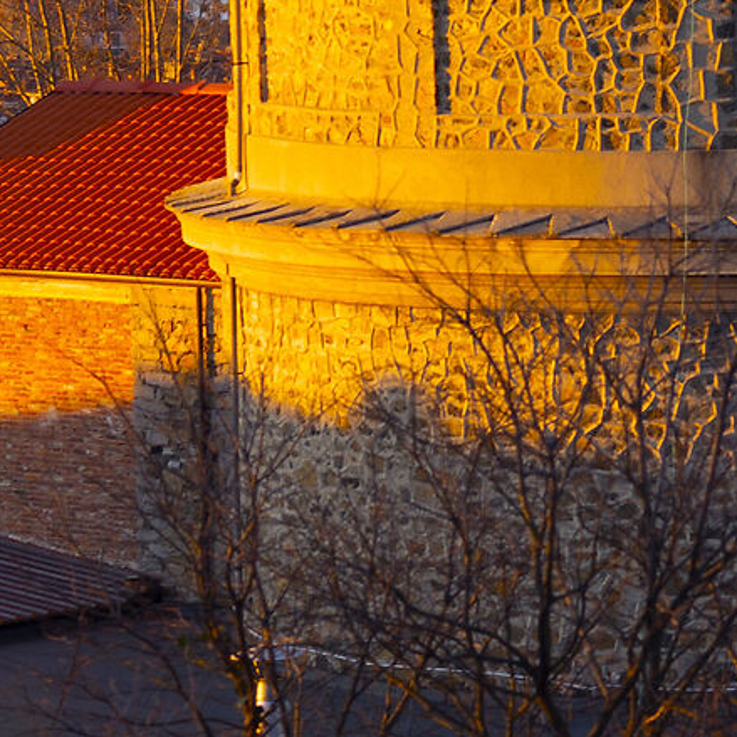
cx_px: 1150
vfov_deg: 7.5
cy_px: 100
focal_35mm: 232
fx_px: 5588
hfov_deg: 7.4
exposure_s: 1/100
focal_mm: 50
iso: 100
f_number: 4
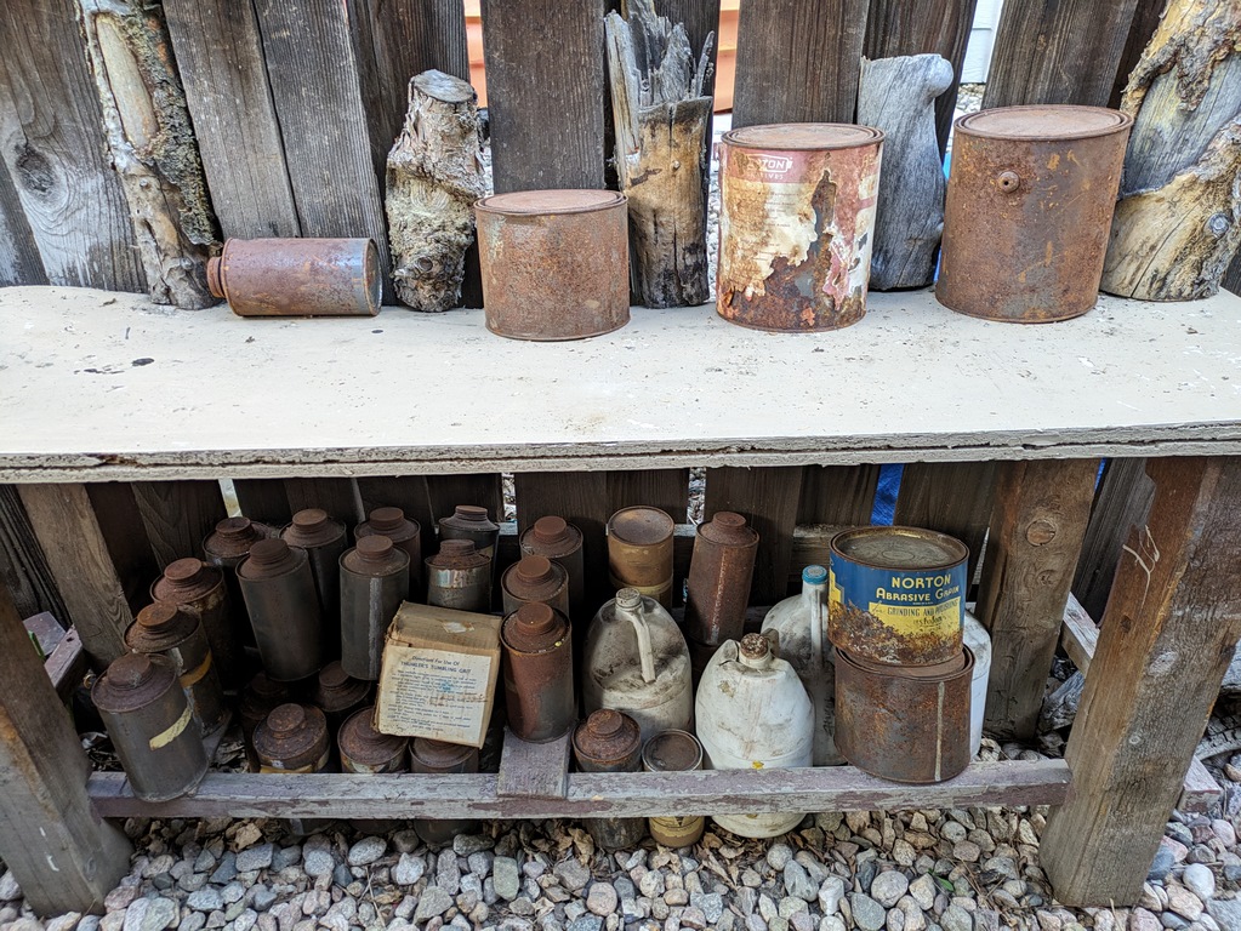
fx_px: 897
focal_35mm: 25
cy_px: 466
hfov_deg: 69.4
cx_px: 620
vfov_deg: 54.9
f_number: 1.89
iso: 85
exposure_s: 1/24
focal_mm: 5.43
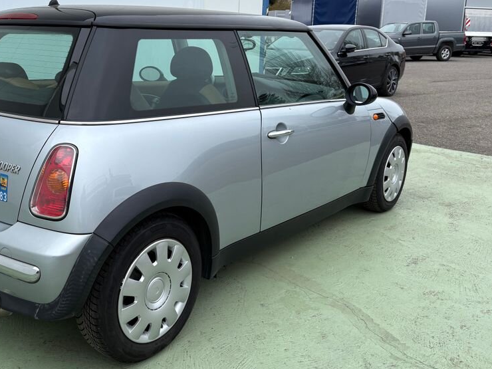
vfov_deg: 39.6
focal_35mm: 36
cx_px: 172
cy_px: 159
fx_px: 512
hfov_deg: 50.6
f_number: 1.6
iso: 50
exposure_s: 1/830
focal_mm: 5.96
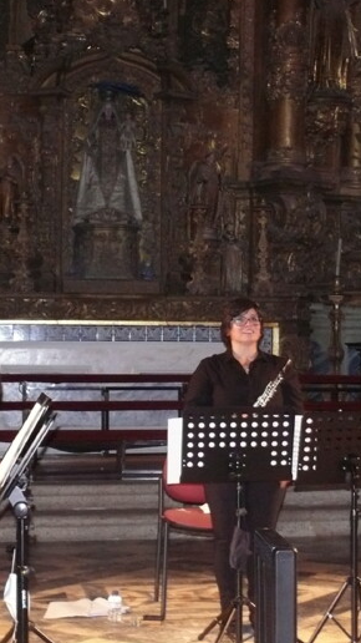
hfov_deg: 16.6
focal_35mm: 71
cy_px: 331
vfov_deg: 29.8
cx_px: 356
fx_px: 1209
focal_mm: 7.4
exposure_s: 1/30
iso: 400
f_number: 2.8
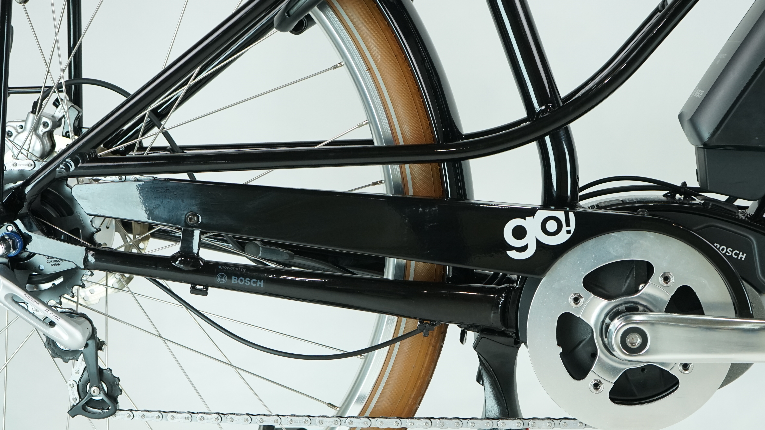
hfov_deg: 34.9
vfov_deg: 20.0
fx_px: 1217
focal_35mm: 60
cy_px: 294
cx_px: 426
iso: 1600
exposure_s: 1/200
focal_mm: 45
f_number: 5.6
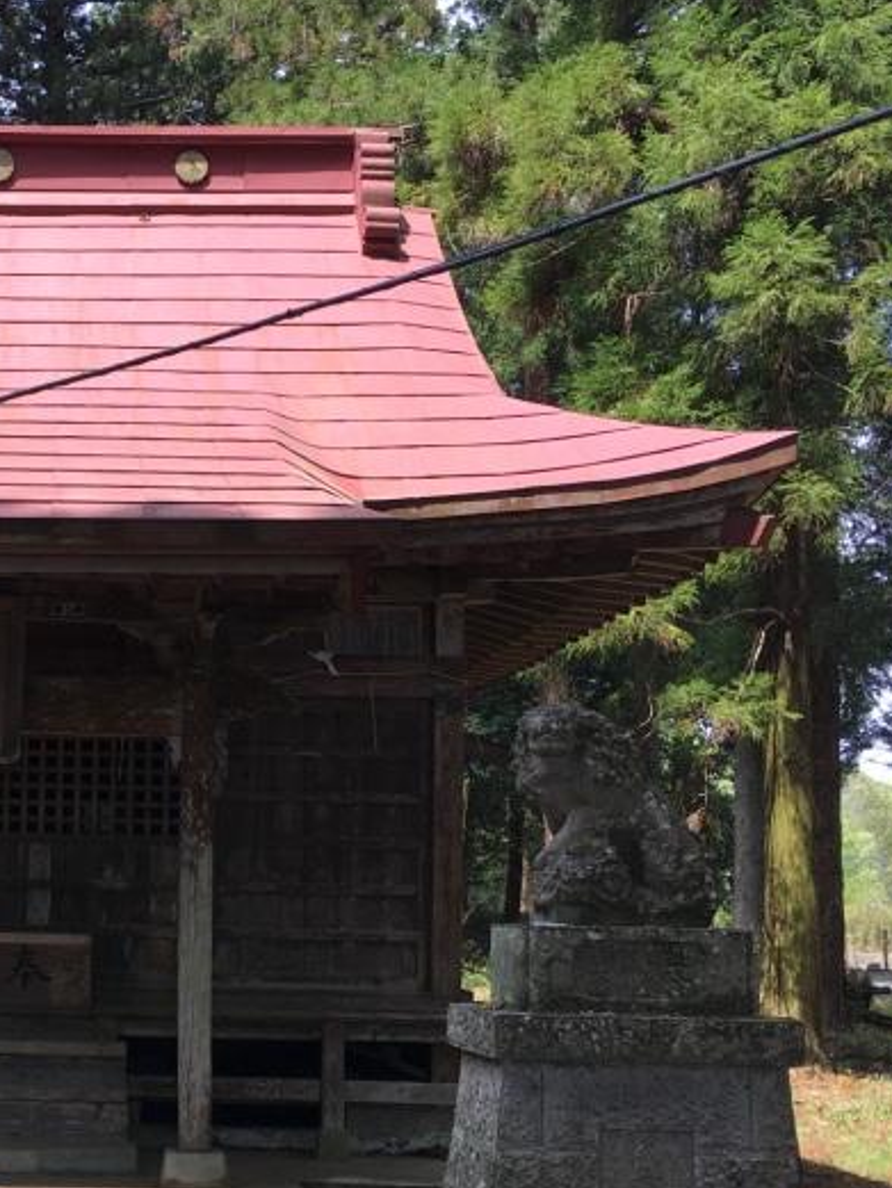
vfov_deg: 33.5
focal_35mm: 57
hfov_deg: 24.4
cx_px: -25
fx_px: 1958
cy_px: 791
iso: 25
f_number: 2.2
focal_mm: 4.15
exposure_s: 1/310
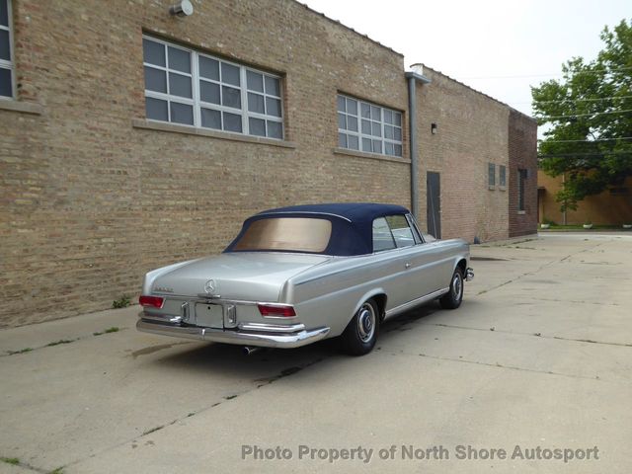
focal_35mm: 34
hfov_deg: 54.0
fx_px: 621
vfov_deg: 41.8
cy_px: 237
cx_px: 316
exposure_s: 1/640
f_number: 3.6
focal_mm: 5.8
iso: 100
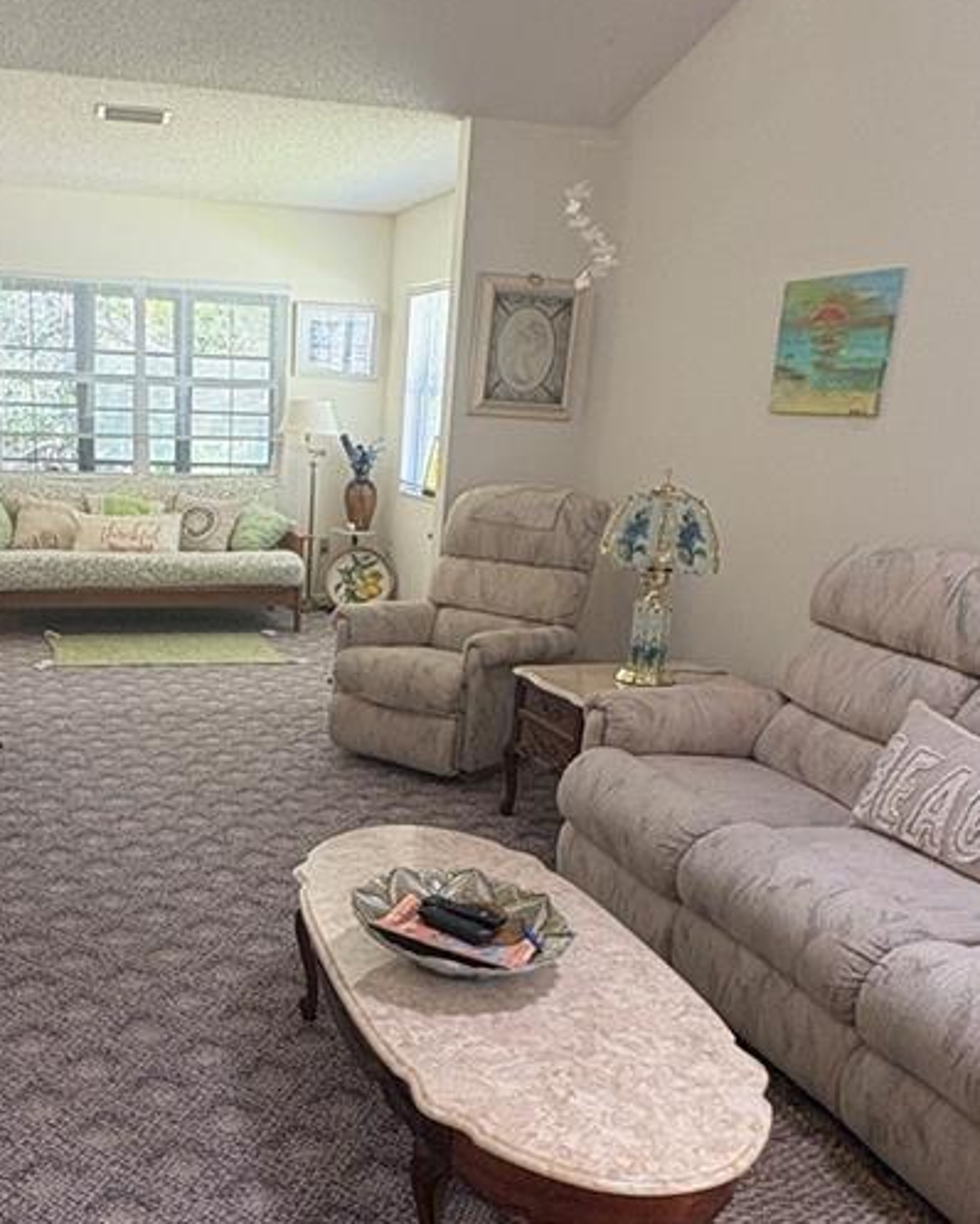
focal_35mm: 33
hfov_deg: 43.7
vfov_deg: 53.6
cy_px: 771
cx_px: 303
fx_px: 1196
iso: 160
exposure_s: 1/60
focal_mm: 2.22
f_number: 2.2
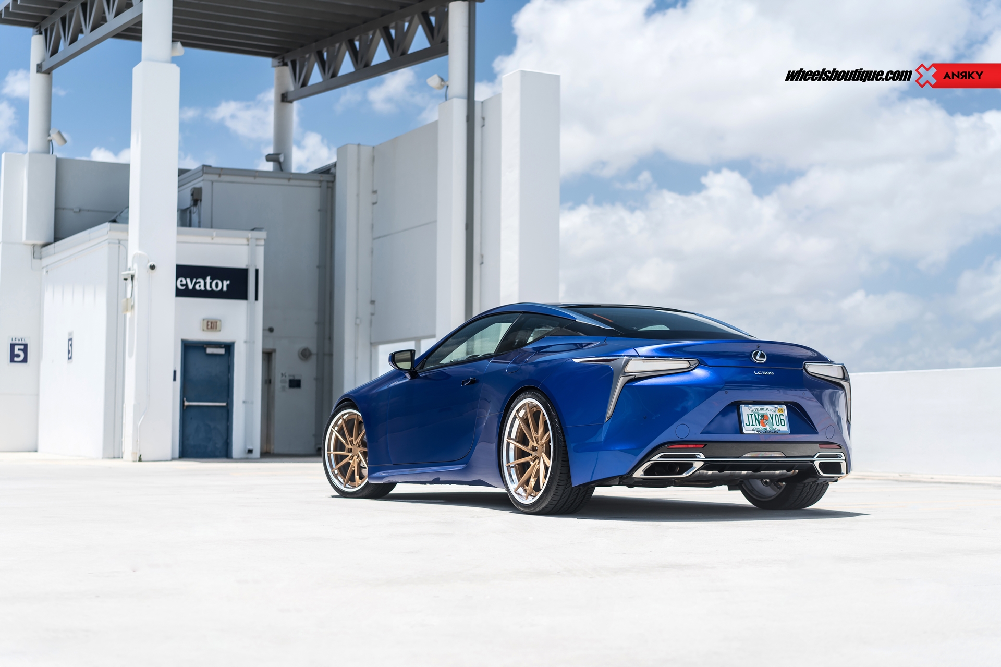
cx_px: 500
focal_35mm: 55
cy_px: 334
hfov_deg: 36.3
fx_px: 1529
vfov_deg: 24.6
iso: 100
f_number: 2.8
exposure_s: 1/800
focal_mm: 55
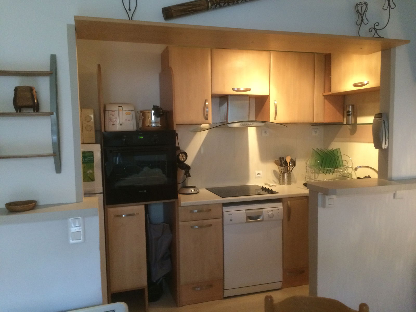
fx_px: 349
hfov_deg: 61.7
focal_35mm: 29
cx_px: 208
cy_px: 156
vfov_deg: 48.2
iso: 320
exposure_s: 1/33
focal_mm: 4.15
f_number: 2.2
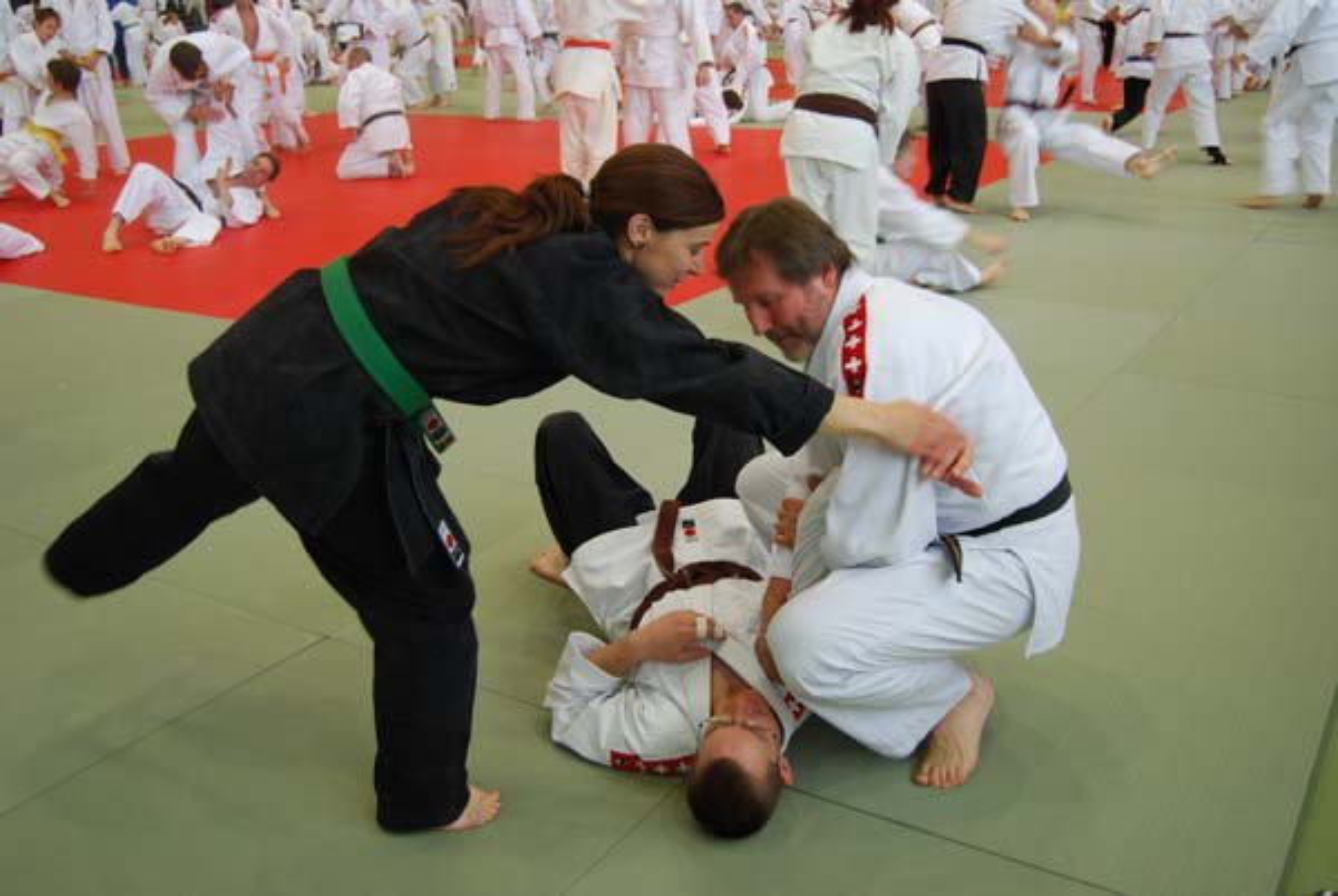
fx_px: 1284
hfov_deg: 55.0
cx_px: 669
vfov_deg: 38.5
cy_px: 448
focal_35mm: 34
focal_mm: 23
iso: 200
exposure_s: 1/30
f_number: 3.8
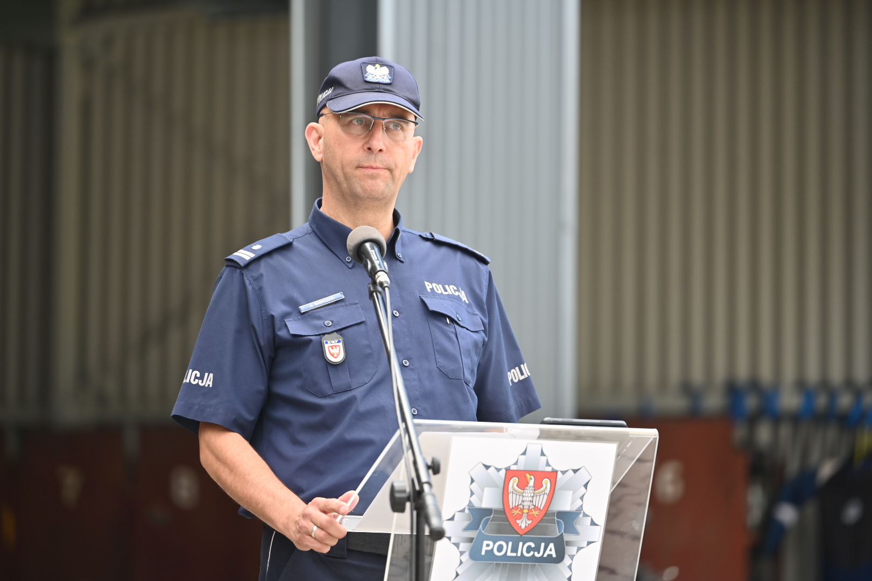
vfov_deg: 7.6
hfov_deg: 11.4
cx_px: 436
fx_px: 4360
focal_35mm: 180
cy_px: 290
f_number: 2.8
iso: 140
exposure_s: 1/400
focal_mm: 180
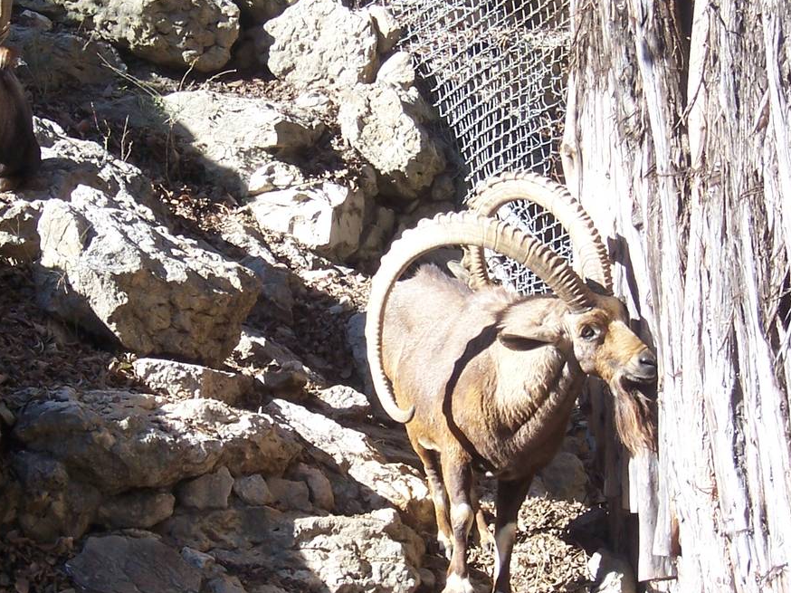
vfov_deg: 9.1
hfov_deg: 12.1
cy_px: 314
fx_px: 3724
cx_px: 198
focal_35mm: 163
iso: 80
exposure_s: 1/125
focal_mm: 14.8
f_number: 5.6
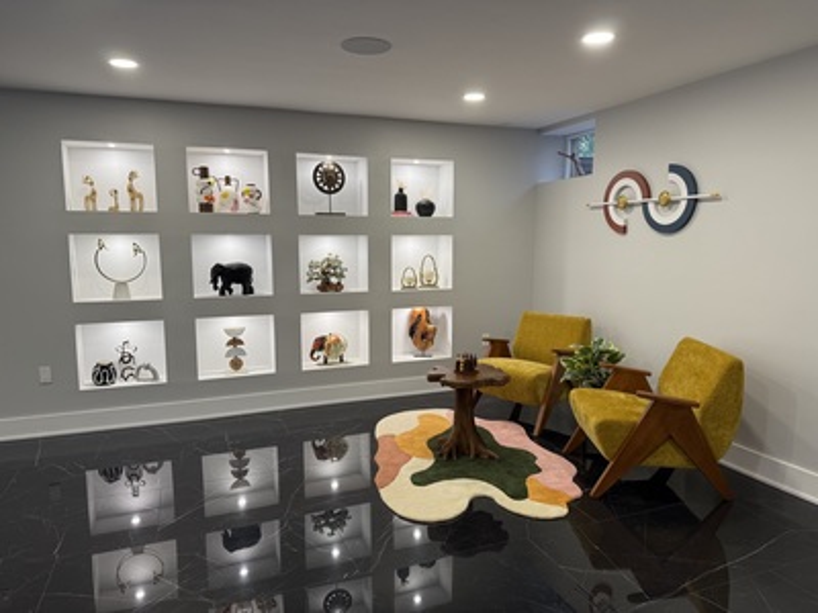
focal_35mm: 24
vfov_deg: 56.8
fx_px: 567
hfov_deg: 71.6
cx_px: 409
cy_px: 306
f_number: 1.78
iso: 100
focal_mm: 6.76
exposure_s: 1/120
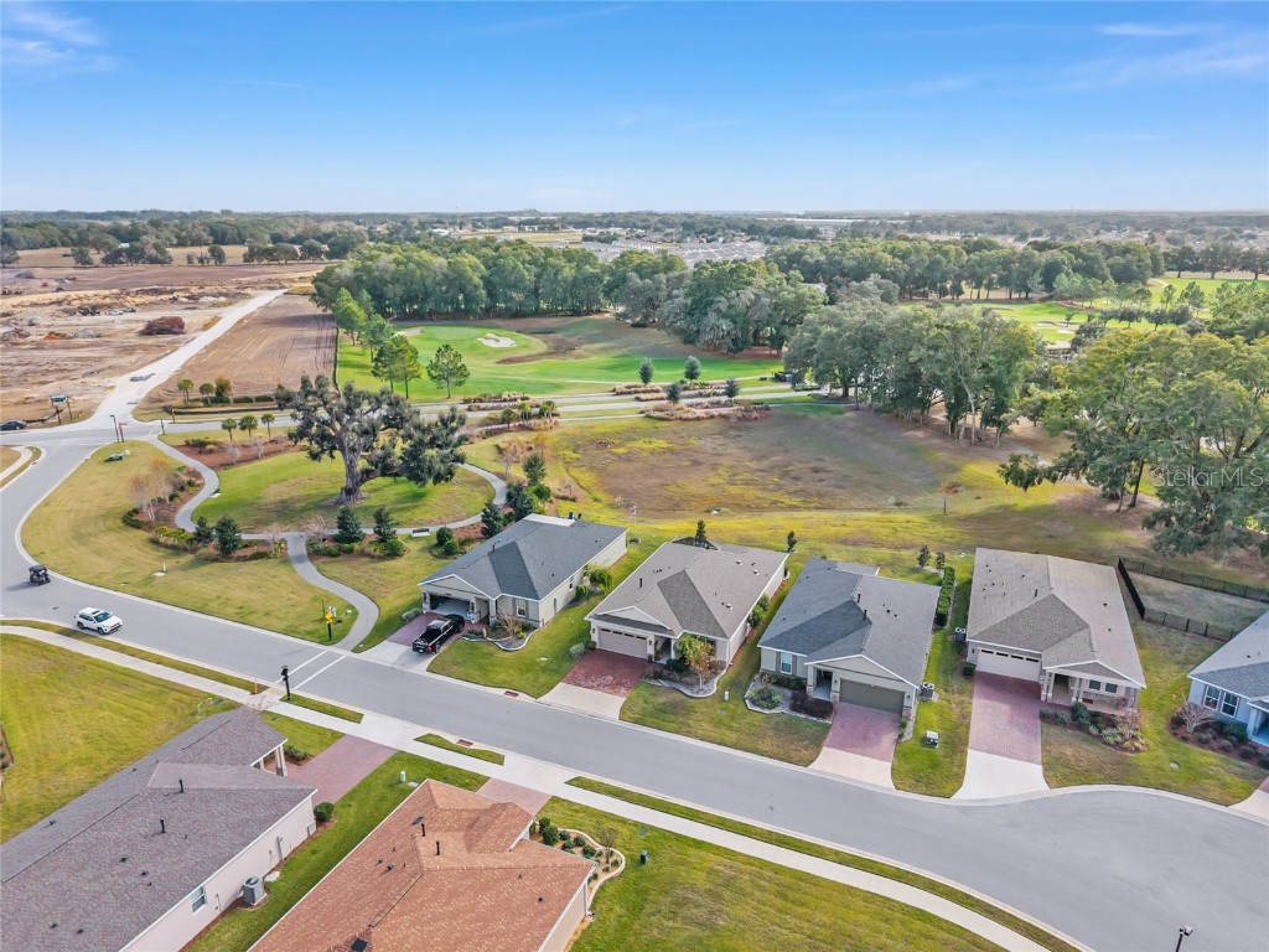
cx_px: 634
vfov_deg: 56.8
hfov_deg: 71.6
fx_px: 880
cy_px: 476
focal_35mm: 24
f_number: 1.8
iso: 330
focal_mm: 8.67
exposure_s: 1/4000
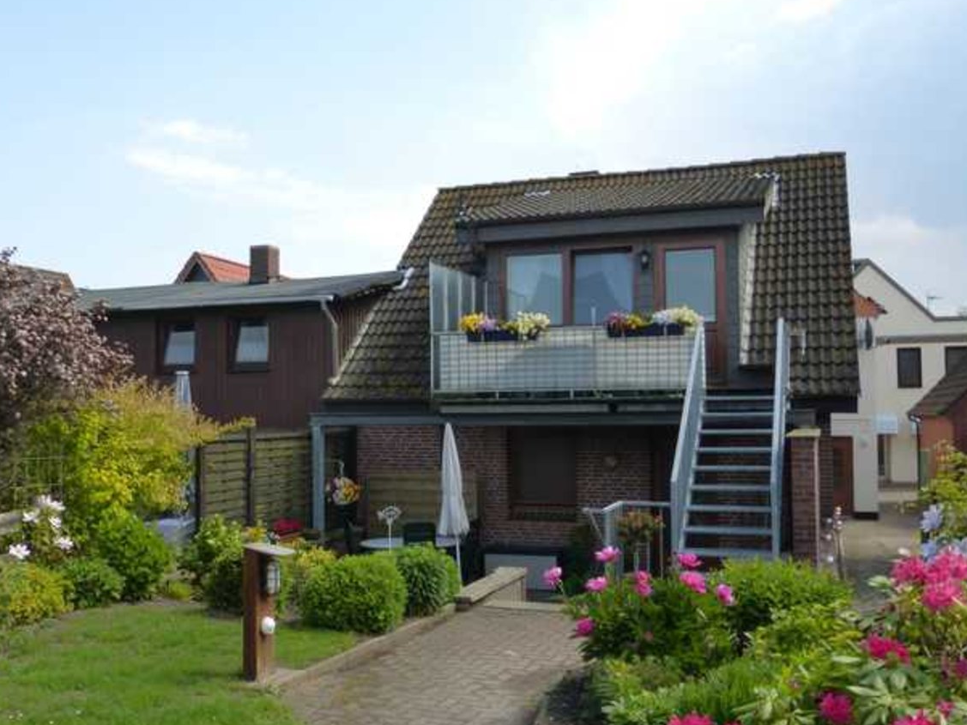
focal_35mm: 33
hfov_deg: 55.4
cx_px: 473
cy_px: 374
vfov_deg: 42.9
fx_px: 922
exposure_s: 1/500
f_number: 4
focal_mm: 5.4
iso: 160
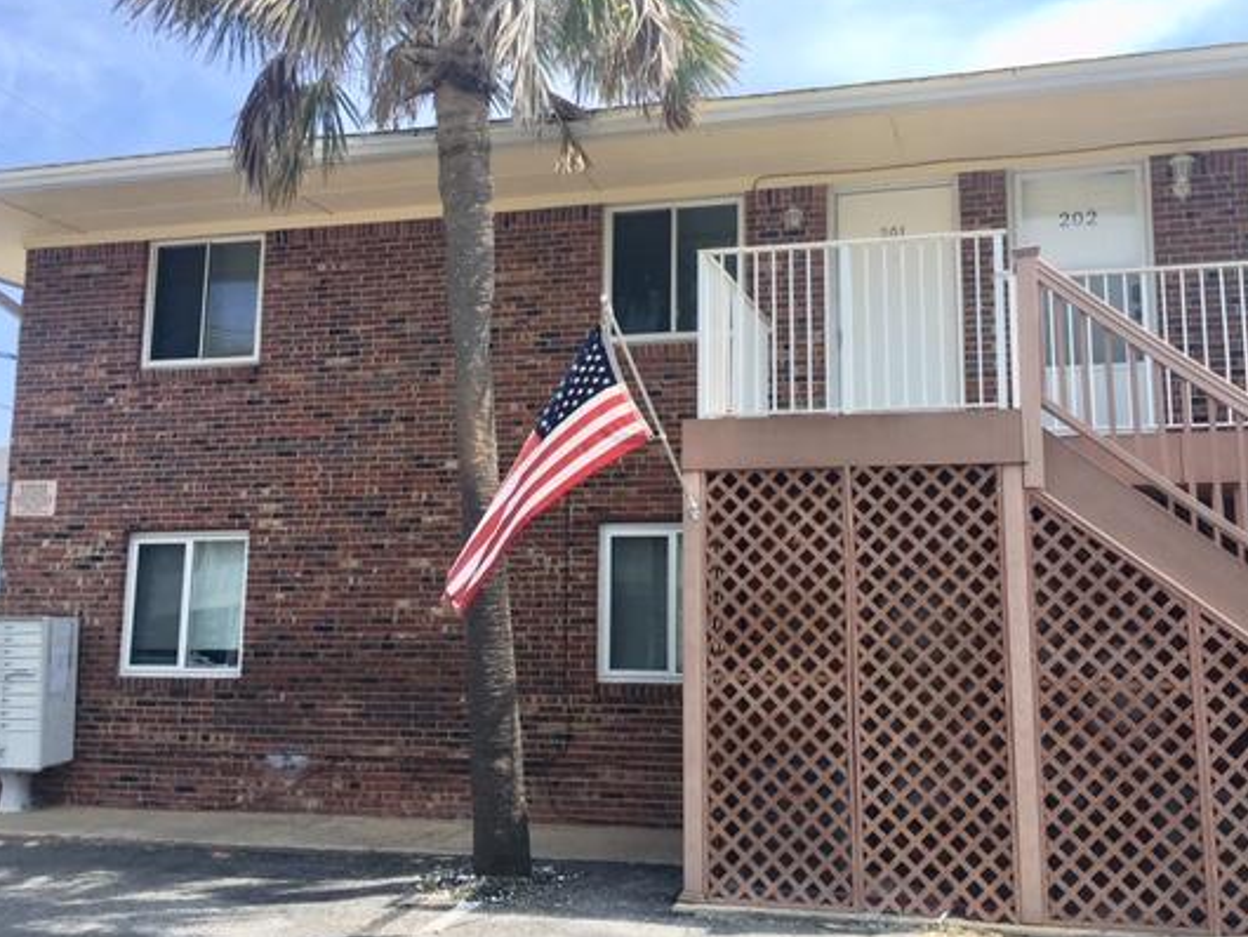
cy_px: 419
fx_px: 1262
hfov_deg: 52.5
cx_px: 702
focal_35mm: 35
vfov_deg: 40.7
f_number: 2.2
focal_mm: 4.15
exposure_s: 1/916
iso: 25
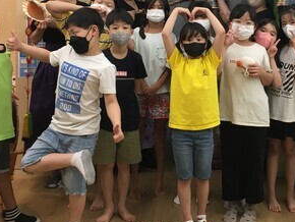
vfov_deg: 24.0
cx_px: 212
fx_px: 512
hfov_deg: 31.7
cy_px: 42
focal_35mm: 60
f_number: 2.2
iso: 50
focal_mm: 4.15
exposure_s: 1/30
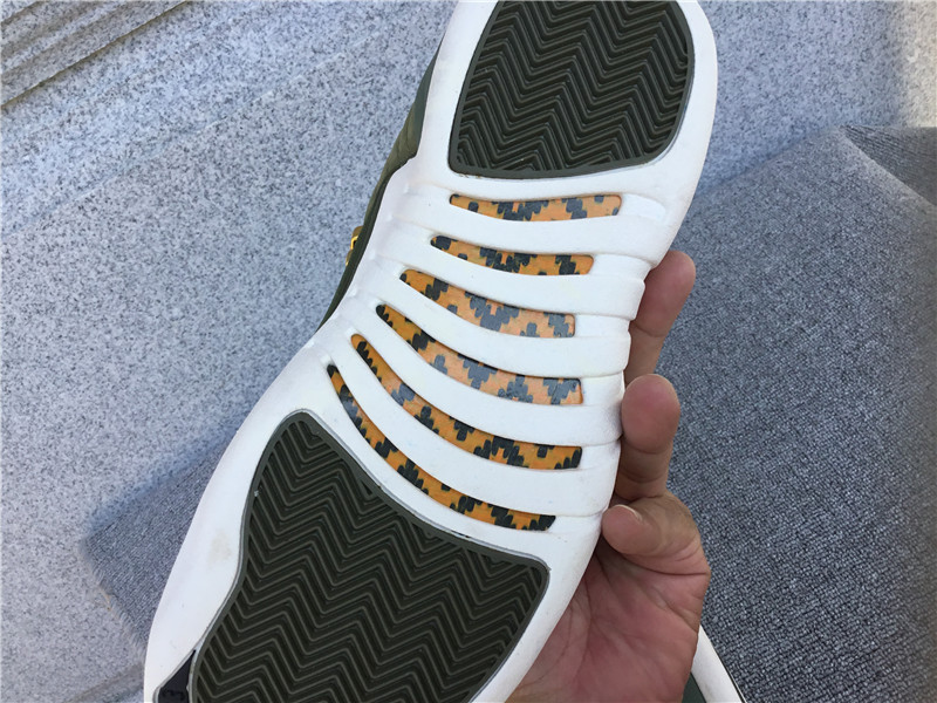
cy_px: 352
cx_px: 468
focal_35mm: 31
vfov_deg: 45.4
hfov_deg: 58.4
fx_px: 839
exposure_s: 1/637
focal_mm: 3.3
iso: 25
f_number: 2.4
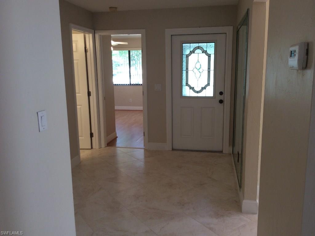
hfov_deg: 55.4
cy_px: 118
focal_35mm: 33
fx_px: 300
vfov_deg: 42.8
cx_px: 158
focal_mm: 3.3
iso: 50
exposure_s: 1/24
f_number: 2.4
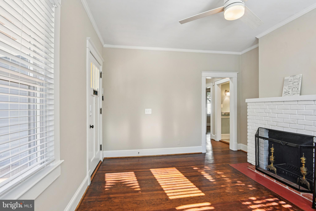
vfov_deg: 73.8
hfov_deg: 96.7
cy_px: 106
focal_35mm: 16
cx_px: 158
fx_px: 140
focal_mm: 16
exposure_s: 1/40
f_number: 8
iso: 400
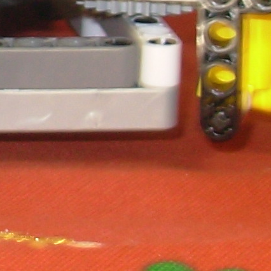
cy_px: -40
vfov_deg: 7.8
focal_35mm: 222
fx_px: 1966
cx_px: -175
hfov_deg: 7.7
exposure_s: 1/16
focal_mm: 6.3
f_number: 2.9
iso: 50
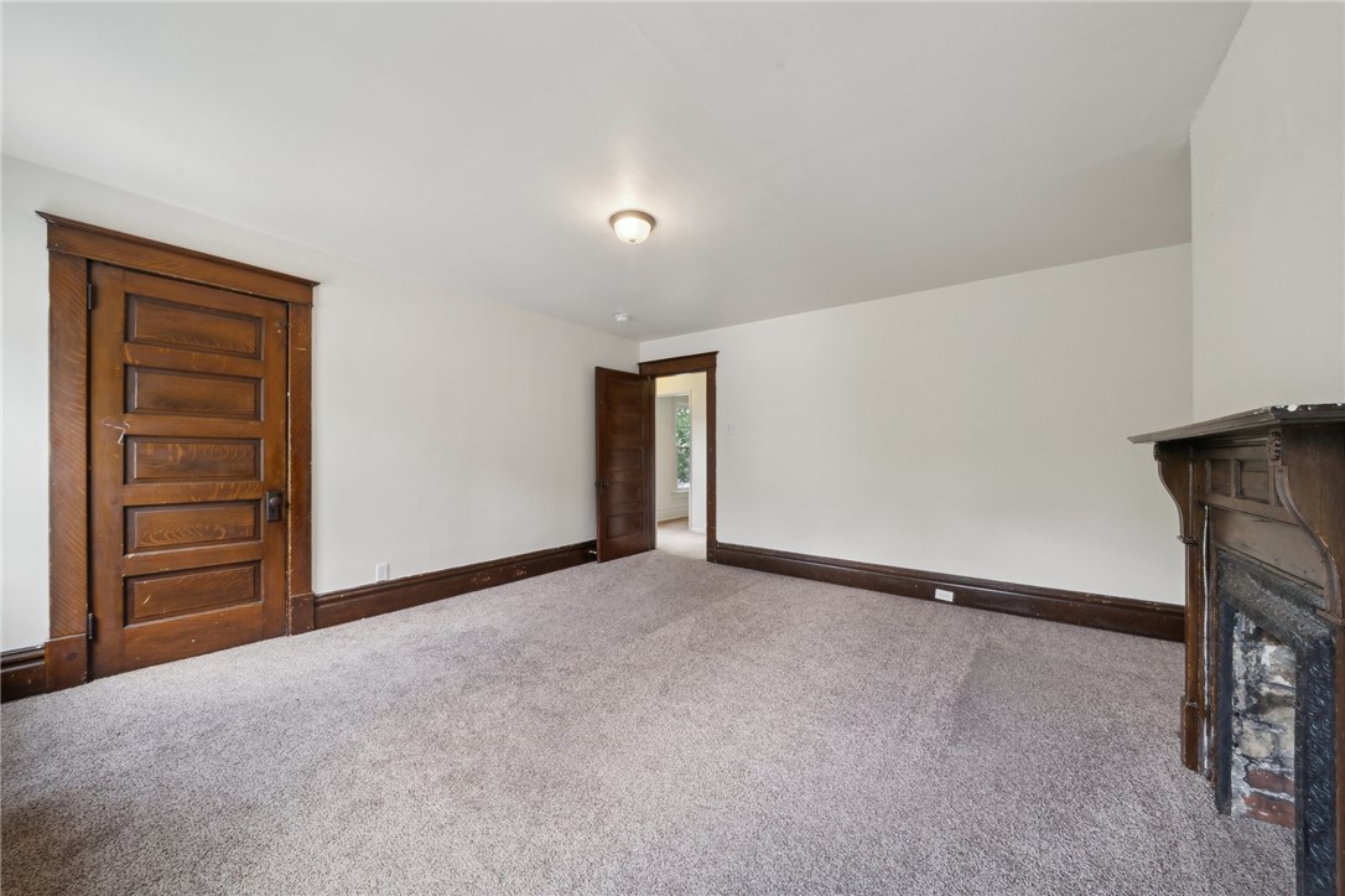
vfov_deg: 89.9
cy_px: 448
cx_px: 672
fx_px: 448
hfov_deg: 112.6
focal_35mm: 12
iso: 50
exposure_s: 1.5
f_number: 11
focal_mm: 12
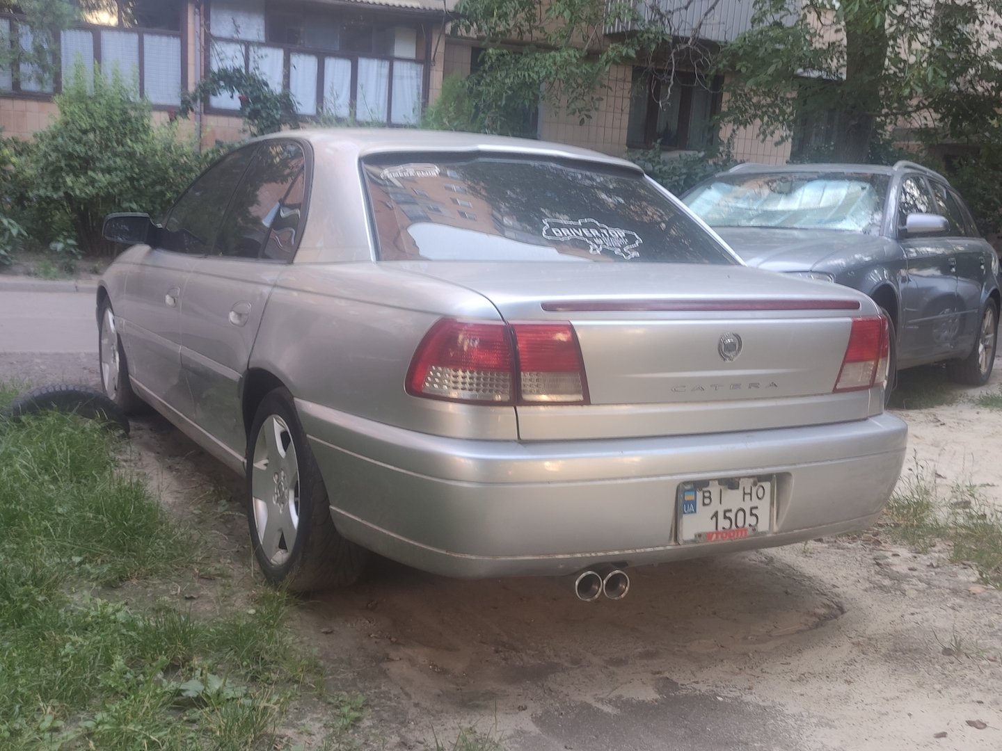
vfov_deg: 54.9
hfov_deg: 69.4
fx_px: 724
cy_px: 376
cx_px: 501
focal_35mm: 25
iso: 129
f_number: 1.89
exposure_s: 1/50
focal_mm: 5.43
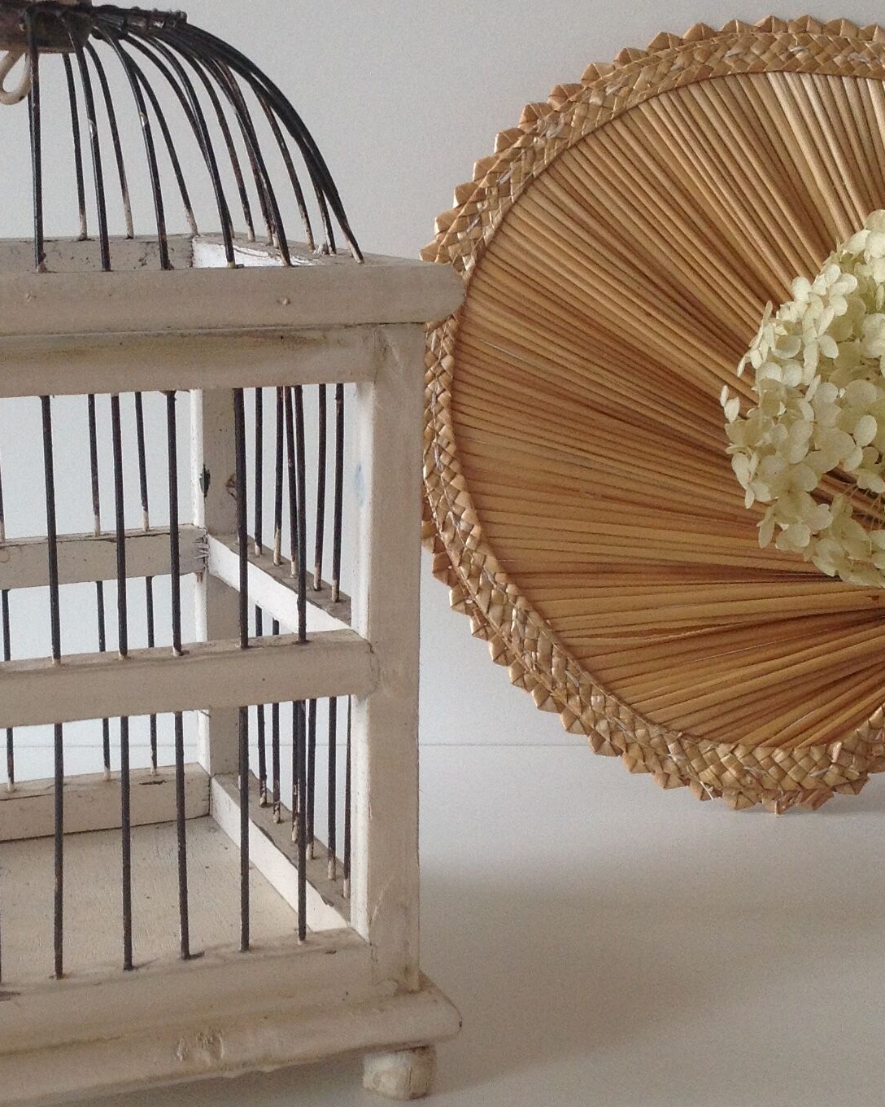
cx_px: 235
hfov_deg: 23.3
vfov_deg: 29.1
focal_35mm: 65
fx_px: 2128
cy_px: 485
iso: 100
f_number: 2.4
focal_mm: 4.28
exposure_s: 1/100
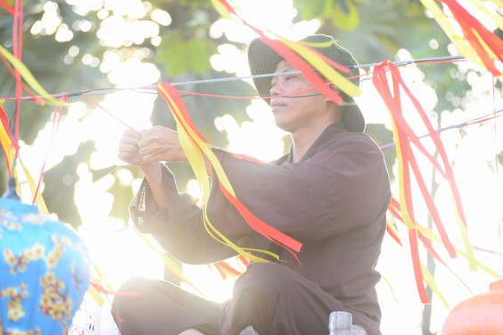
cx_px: 254
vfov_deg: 8.3
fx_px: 2320
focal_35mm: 166
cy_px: 161
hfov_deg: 12.4
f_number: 4.8
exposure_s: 1/160
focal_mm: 145
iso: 400
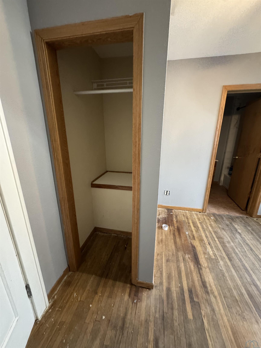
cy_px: 174
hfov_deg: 85.7
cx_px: 130
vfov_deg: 102.1
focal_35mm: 14
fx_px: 141
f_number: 2.2
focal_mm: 2.22
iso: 1000
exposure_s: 1/40
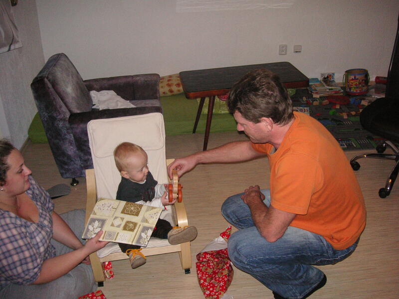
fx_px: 426
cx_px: 200
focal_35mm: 37
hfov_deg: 50.1
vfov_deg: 38.7
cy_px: 150
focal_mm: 6.1
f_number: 2.8
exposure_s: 1/45
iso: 160
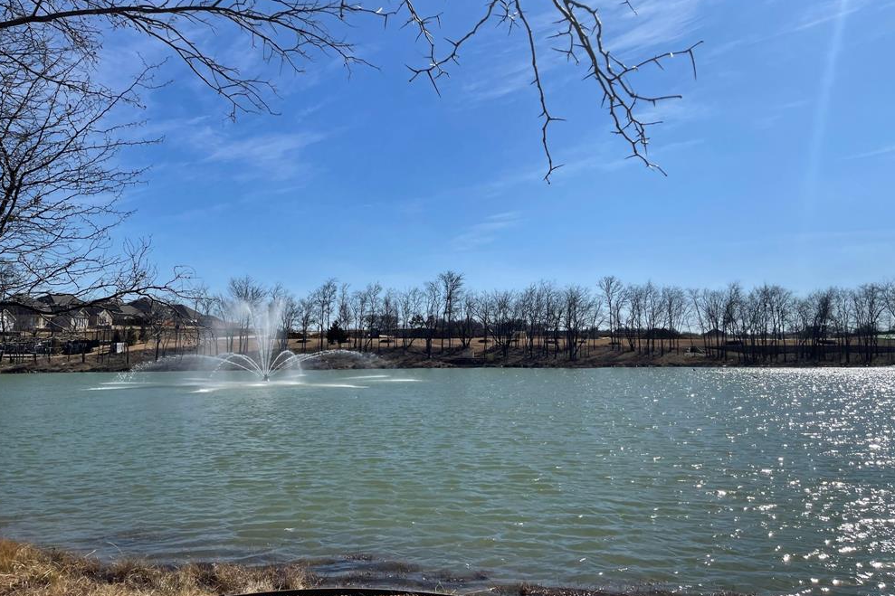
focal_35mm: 28
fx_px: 696
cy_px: 253
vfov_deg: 46.2
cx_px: 451
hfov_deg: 65.5
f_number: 1.6
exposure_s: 1/9174
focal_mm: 5.1
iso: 32
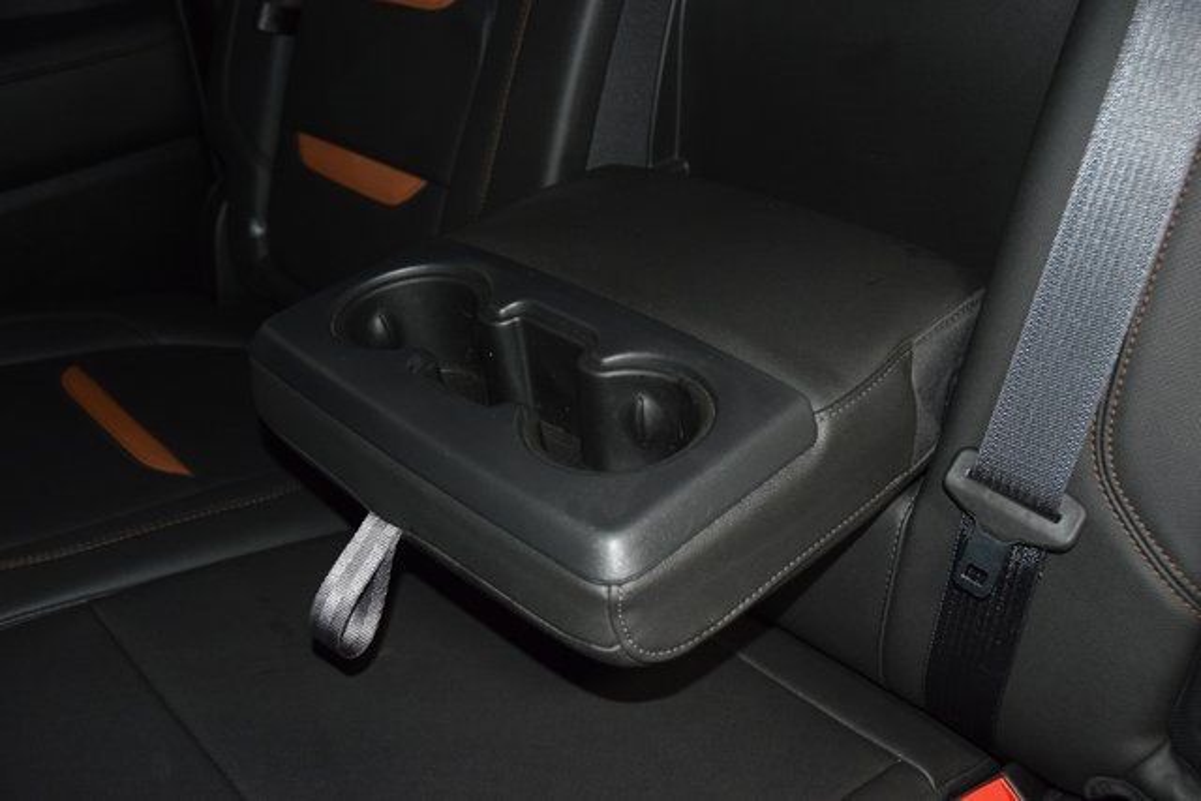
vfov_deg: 36.9
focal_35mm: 36
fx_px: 1201
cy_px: 400
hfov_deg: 53.1
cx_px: 600
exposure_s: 1/125
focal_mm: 24
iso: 2000
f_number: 3.8
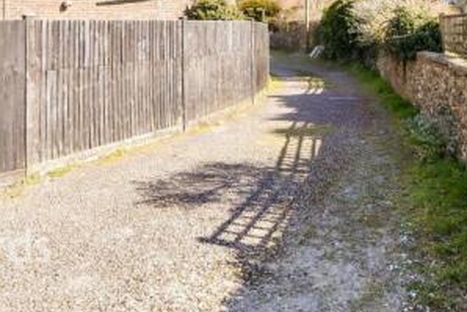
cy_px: 12
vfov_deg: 36.6
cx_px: 211
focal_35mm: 33
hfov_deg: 57.1
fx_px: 428
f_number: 6.3
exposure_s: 1/200
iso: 160
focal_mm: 10
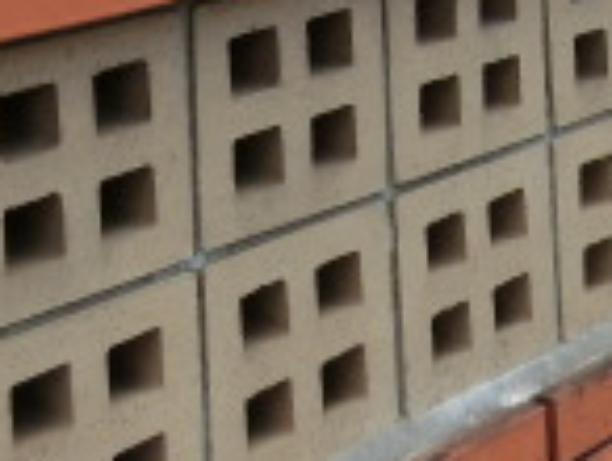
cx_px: 897
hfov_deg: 17.0
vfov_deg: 12.6
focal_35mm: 105
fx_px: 1859
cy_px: -419
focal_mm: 4.3
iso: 80
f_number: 3.2
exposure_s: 1/250
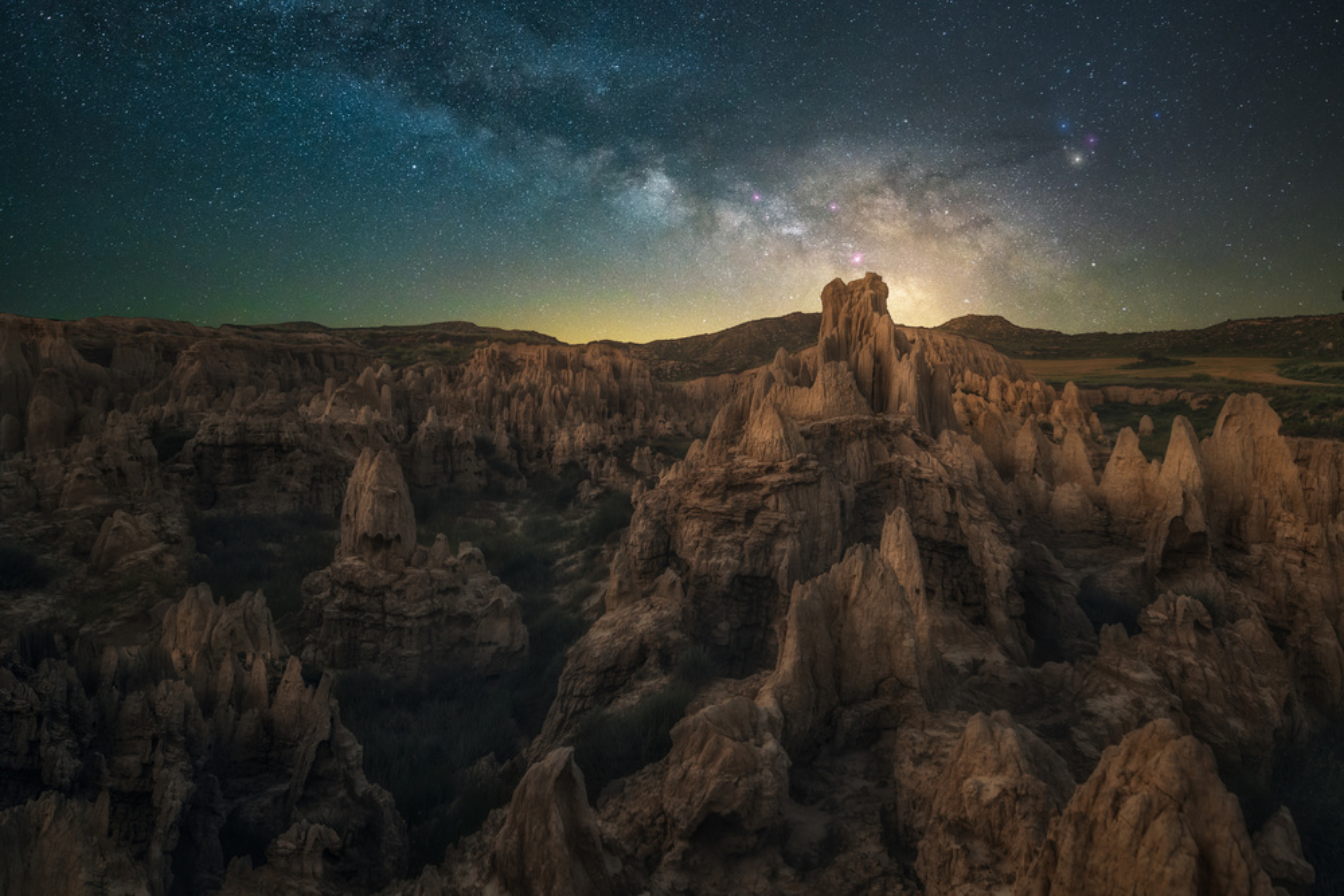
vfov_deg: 81.2
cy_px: 448
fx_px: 523
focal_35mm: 14
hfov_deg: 104.2
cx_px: 672
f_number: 5.6
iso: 200
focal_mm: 14
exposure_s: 1/50
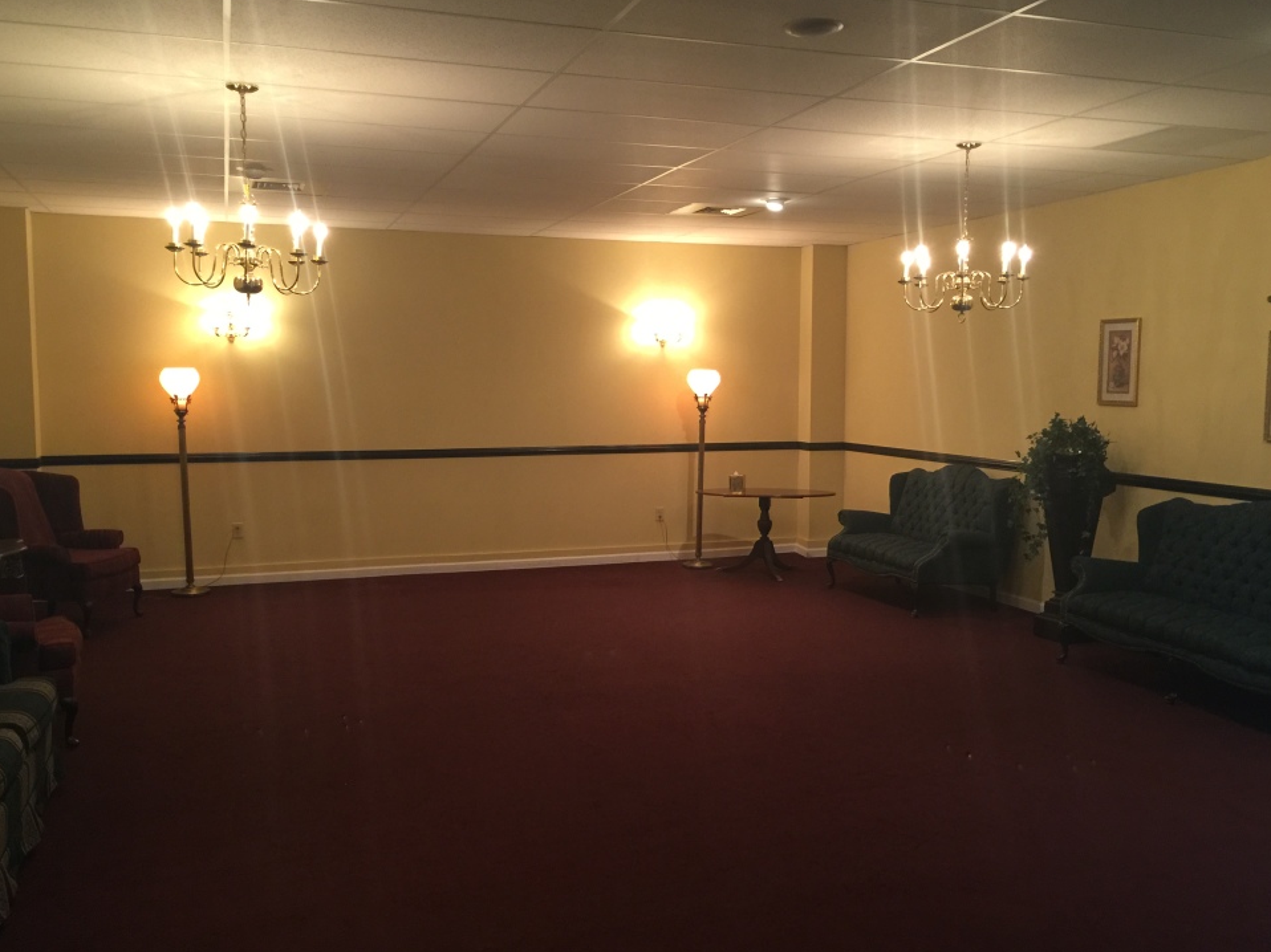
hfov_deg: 58.4
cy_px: 492
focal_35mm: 31
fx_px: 1138
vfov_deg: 45.4
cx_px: 632
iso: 100
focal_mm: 4.15
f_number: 2.2
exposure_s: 1/10
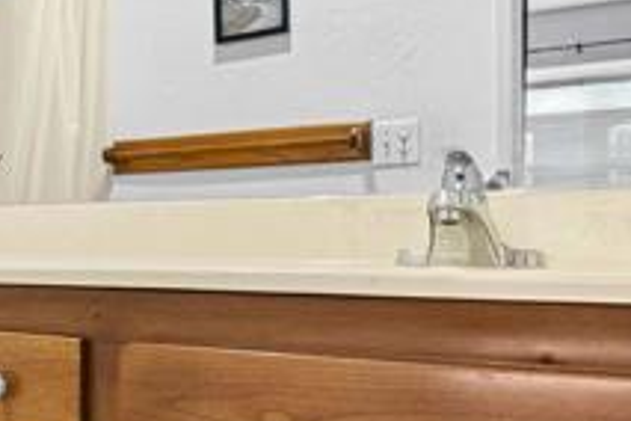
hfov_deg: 35.4
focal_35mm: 48
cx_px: -56
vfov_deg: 26.5
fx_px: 841
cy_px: 428
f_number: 4
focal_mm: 16
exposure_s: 1/13
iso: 800
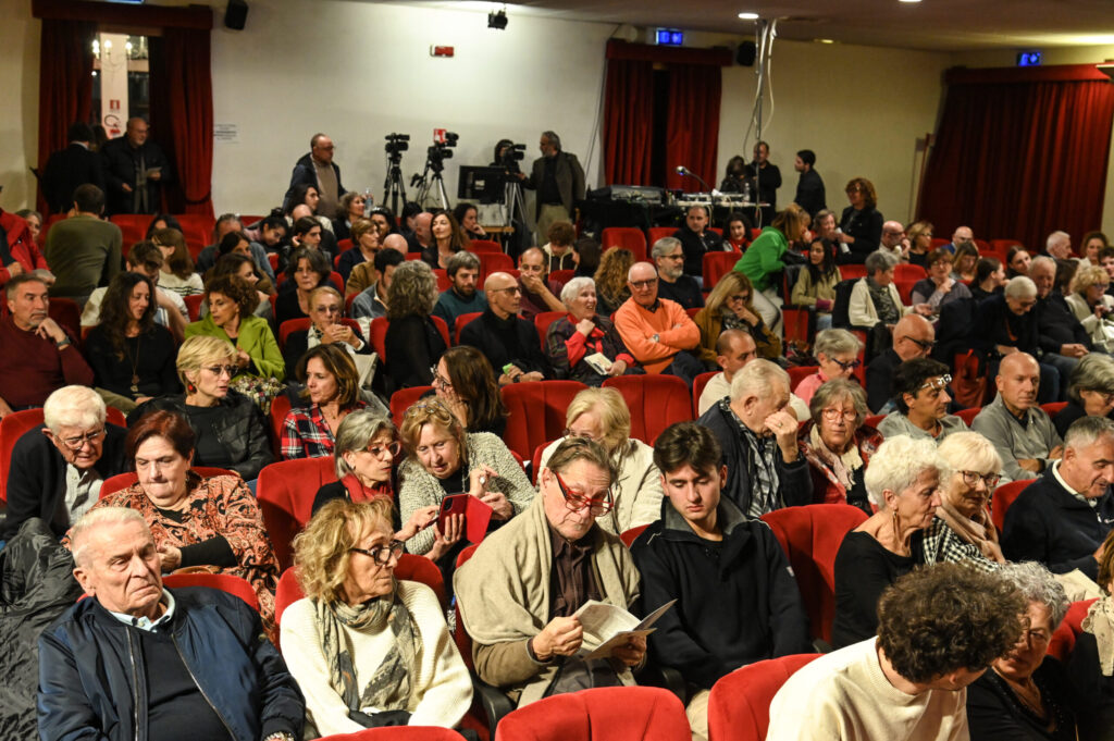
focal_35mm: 40
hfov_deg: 48.5
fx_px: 1237
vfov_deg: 33.3
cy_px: 370
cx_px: 557
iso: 4000
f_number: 5.6
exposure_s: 1/125
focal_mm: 40
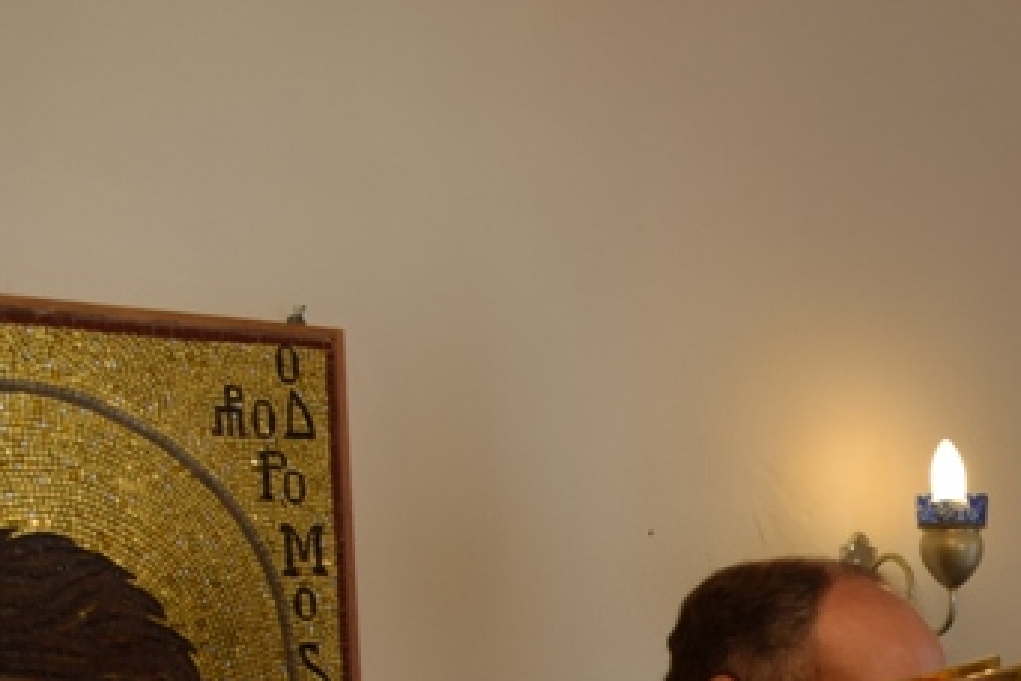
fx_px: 4352
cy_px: 975
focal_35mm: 153
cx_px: 1185
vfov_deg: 8.8
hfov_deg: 13.1
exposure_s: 1/125
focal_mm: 35
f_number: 7.1
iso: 160
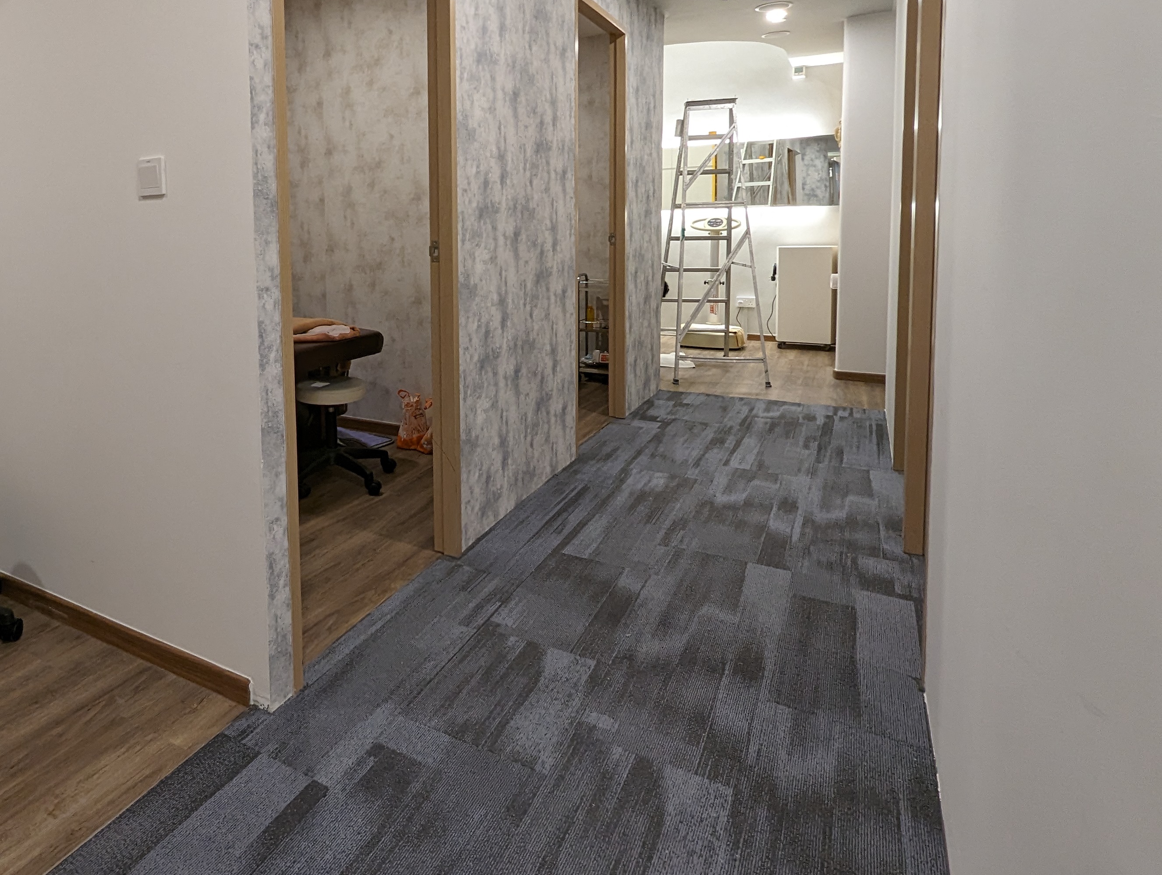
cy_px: 272
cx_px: 340
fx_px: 672
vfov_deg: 63.9
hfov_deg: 77.5
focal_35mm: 20
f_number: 2.2
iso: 133
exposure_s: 1/31.1
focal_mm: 1.95
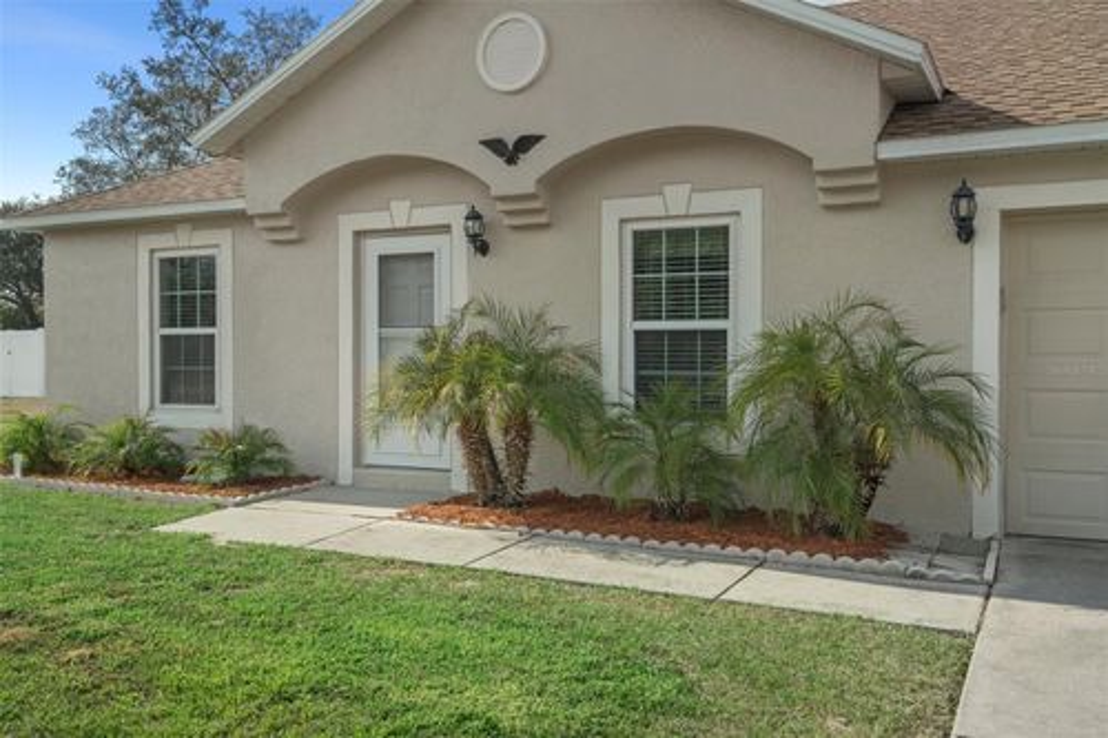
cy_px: 369
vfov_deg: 41.1
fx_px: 985
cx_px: 554
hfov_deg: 58.7
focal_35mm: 32
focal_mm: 32
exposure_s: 1/320
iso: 320
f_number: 8
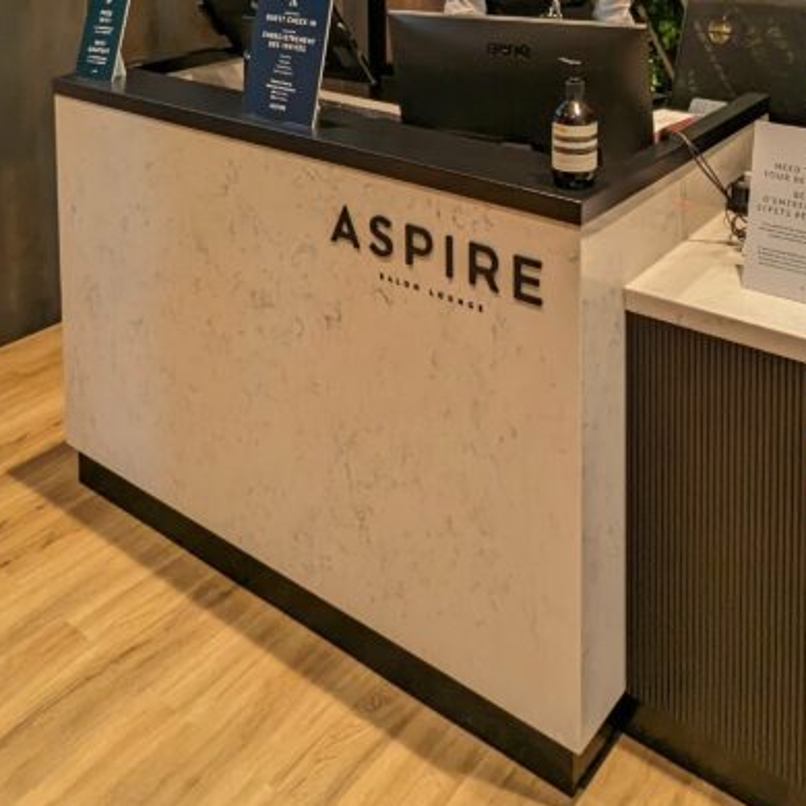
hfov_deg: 44.5
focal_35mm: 37
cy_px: -103
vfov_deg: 37.0
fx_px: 975
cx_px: 506
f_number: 2.2
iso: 236
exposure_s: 1/60
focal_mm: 2.35
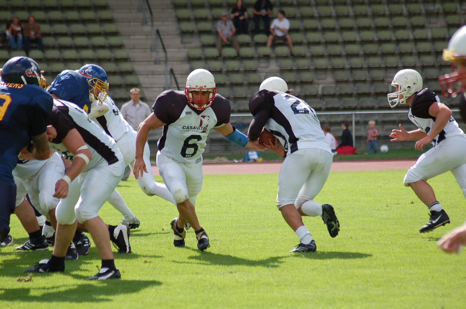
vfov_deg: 6.1
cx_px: 233
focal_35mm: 225
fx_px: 2907
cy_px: 154
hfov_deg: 9.2
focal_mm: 150
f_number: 4.5
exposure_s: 1/1000
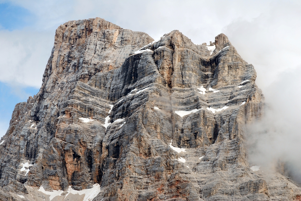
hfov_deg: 9.8
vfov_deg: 6.6
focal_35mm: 210
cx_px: 150
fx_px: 1758
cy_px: 100
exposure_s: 1/1000
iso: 110
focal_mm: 140
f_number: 5
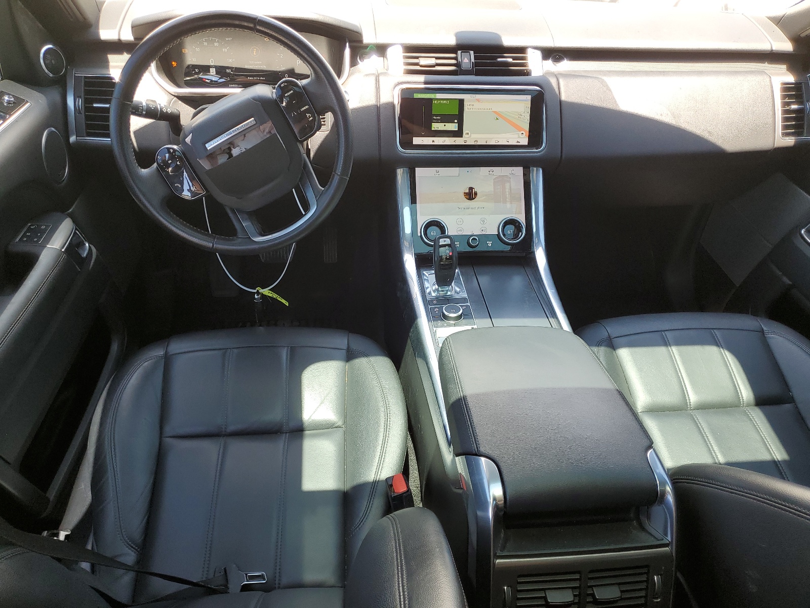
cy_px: 304
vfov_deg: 53.1
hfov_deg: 67.3
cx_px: 405
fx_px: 608
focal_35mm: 26
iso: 50
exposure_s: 1/179
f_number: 1.5
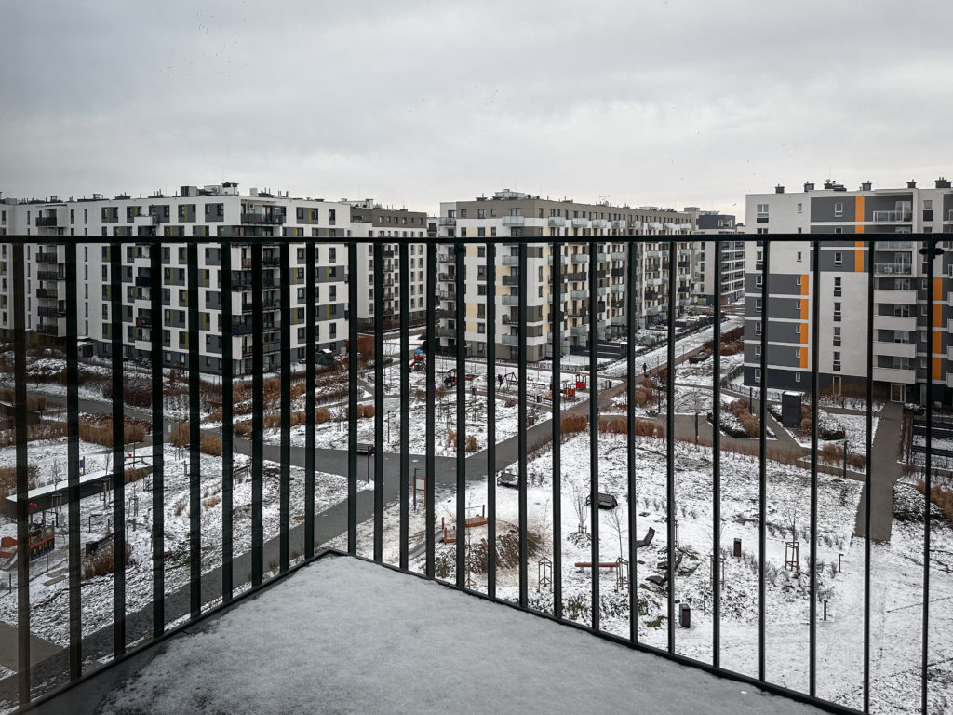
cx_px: 476
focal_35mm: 24
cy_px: 358
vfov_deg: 56.8
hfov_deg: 71.6
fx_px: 661
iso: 80
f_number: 1.8
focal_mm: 6.86
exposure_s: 1/460
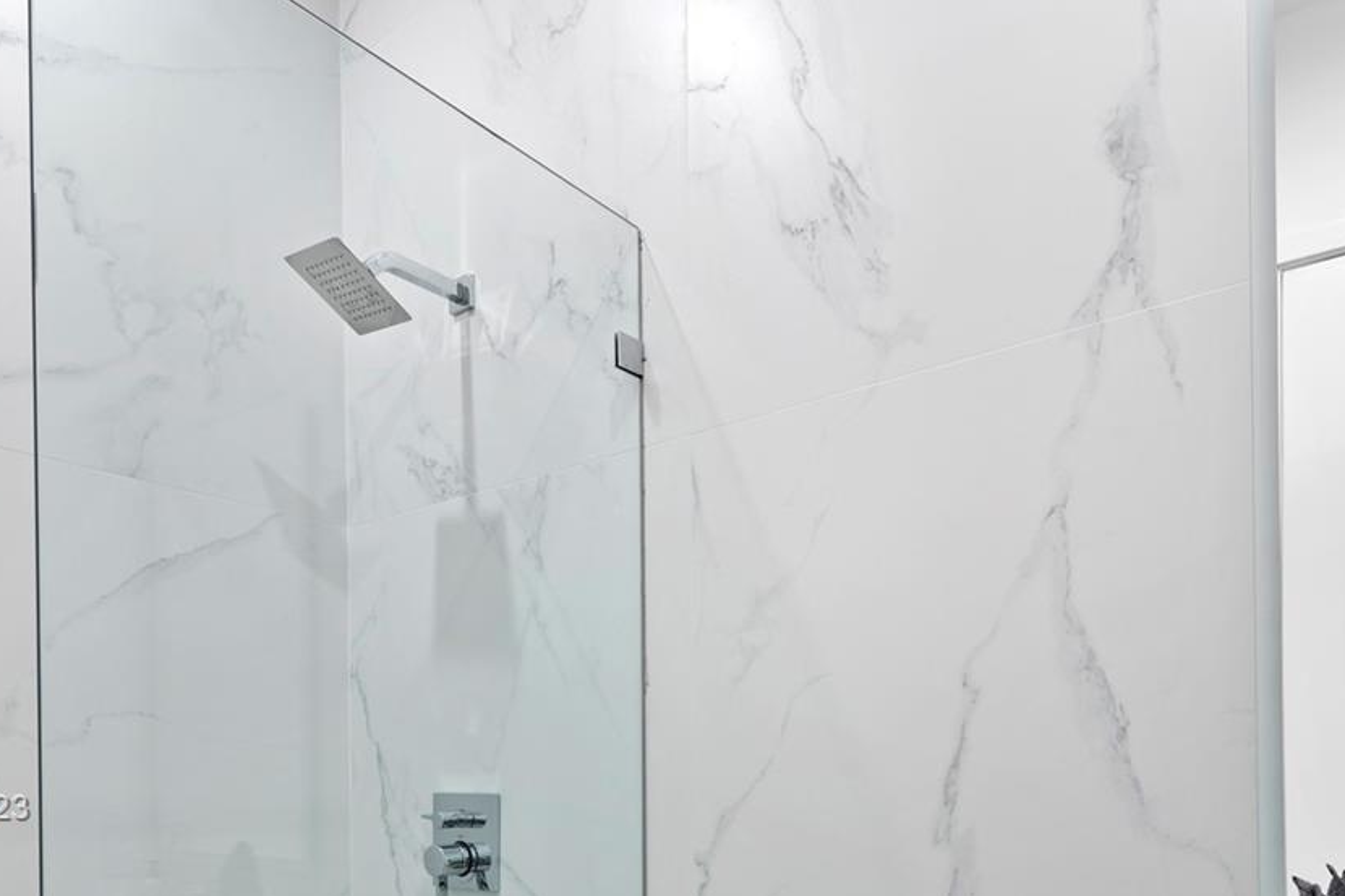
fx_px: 1008
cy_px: 811
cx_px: 807
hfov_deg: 66.7
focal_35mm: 27
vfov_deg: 43.6
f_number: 8
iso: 320
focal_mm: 14
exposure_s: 1/13
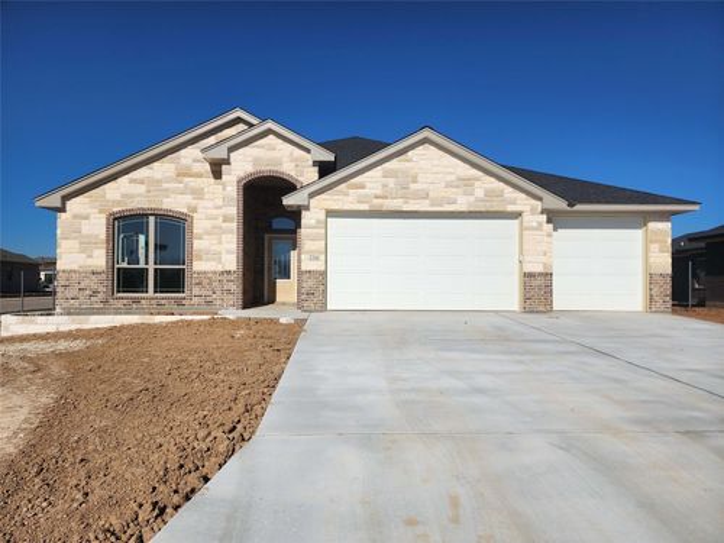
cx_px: 362
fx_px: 481
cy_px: 272
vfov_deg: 58.9
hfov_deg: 73.9
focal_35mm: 23
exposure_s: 1/3109
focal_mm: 6.4
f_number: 1.8
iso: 12
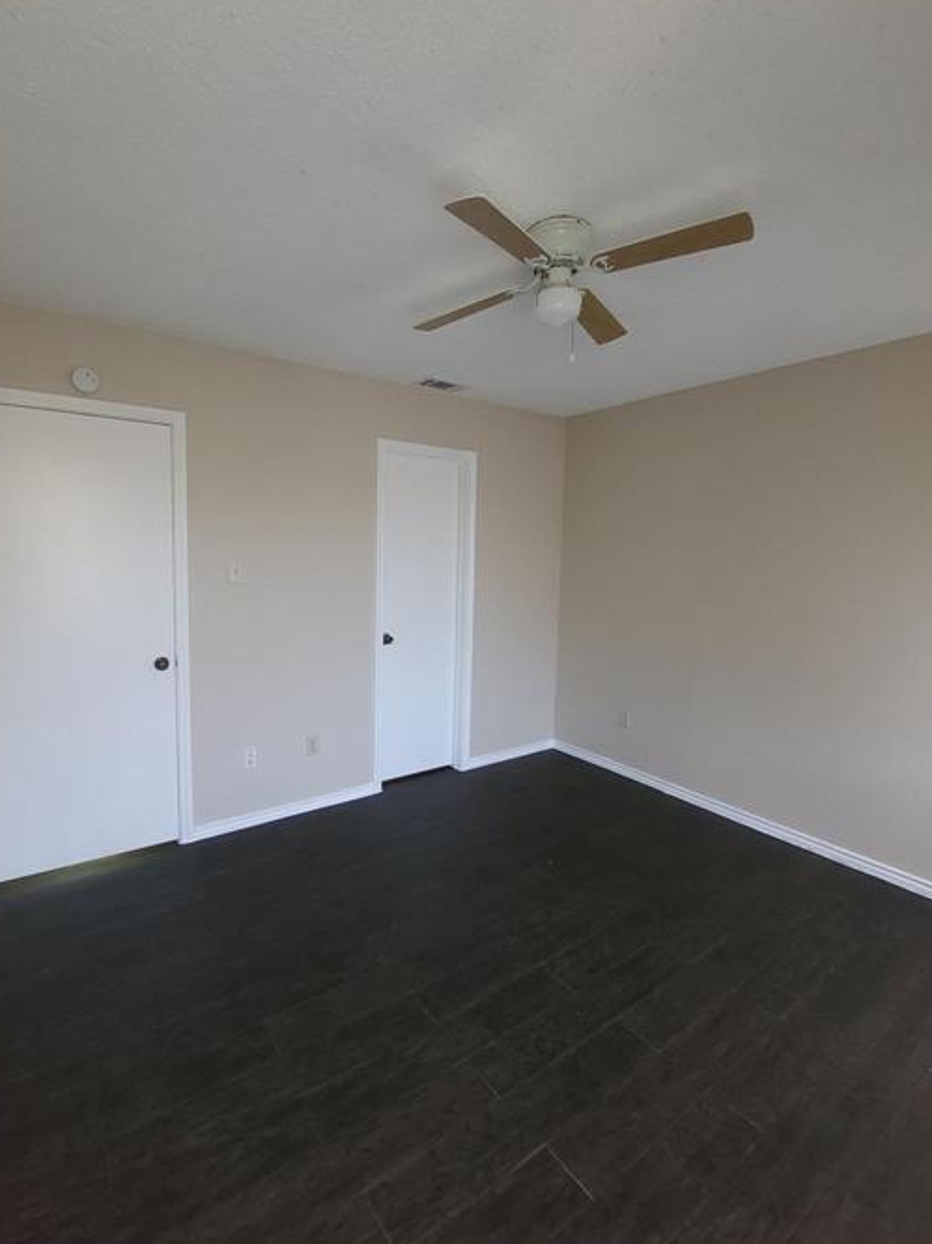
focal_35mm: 15
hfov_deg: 81.5
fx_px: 539
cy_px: 607
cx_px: 428
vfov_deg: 98.2
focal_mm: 1.74
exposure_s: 1/20
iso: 125
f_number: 2.2
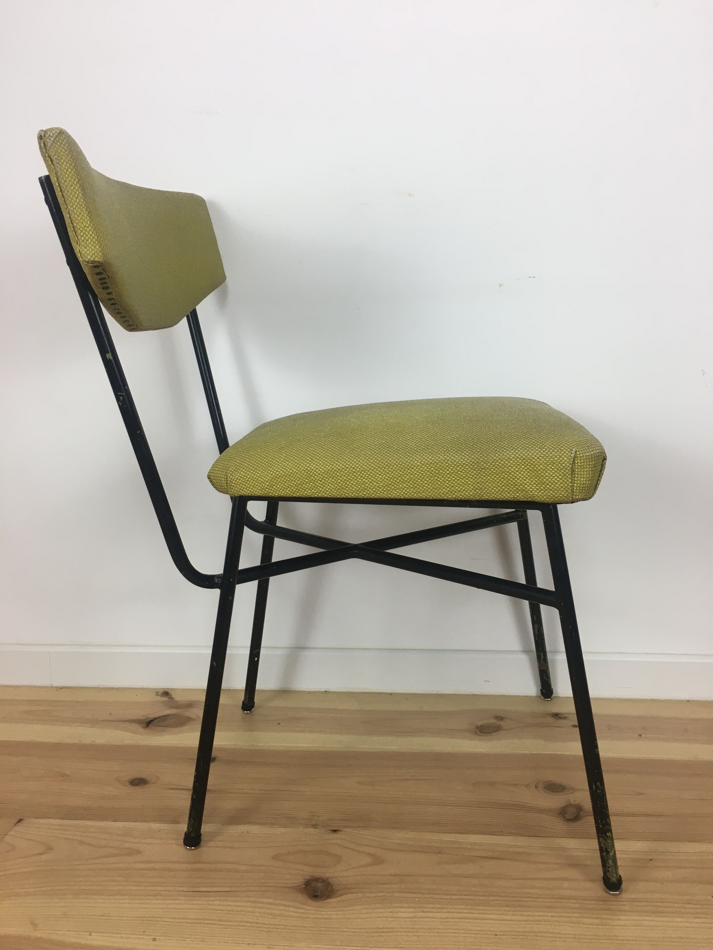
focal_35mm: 29
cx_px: 356
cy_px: 475
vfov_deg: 61.7
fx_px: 796
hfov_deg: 48.2
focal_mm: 4.15
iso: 25
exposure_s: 1/33
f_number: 2.2
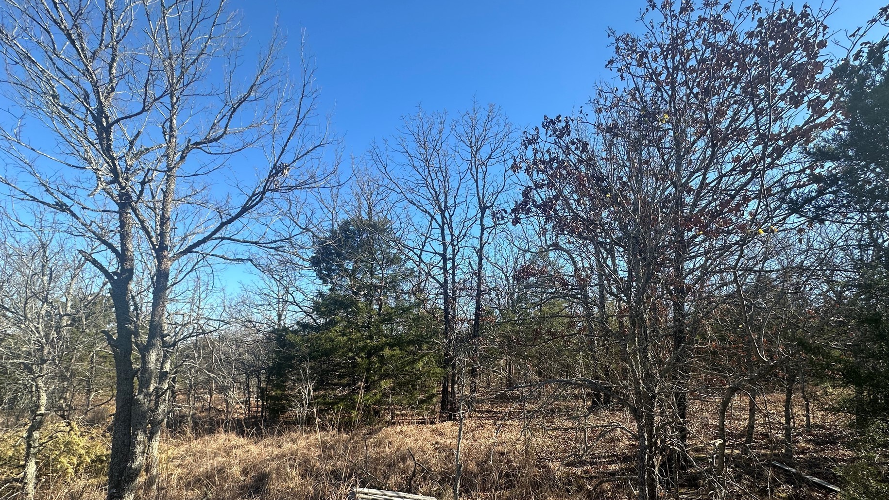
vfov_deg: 65.1
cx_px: 462
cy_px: 339
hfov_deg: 99.3
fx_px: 377
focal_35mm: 16
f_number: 2.2
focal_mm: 2.22
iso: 40
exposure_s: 1/532
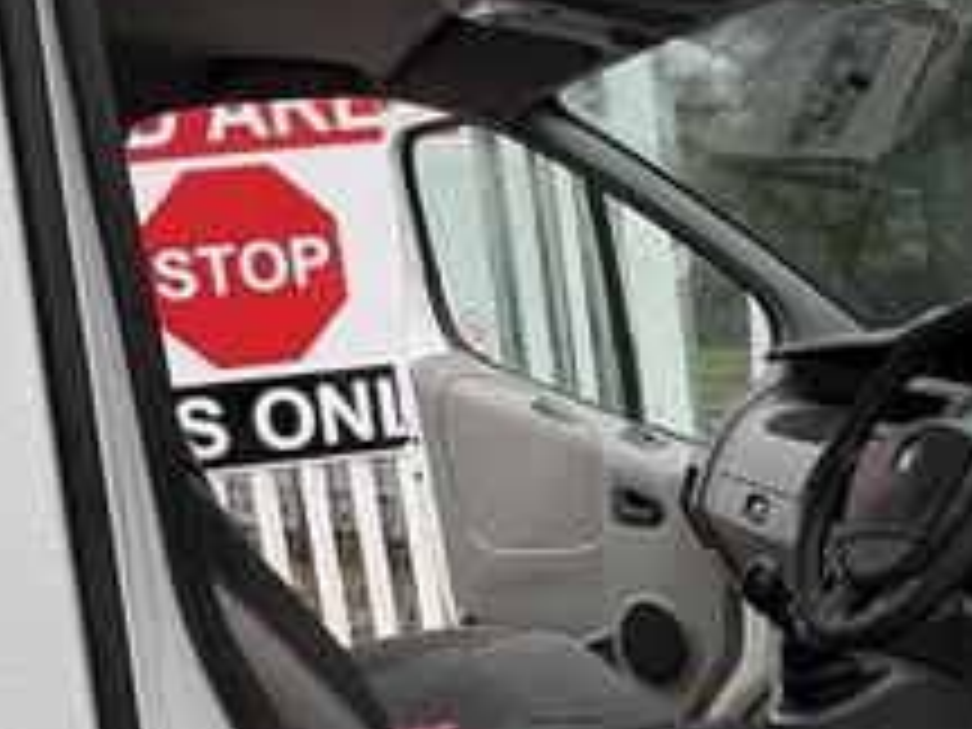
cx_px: 747
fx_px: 1629
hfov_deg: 32.5
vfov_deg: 24.8
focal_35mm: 58
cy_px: 585
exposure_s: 1/99
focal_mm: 2.22
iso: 80
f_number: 2.2
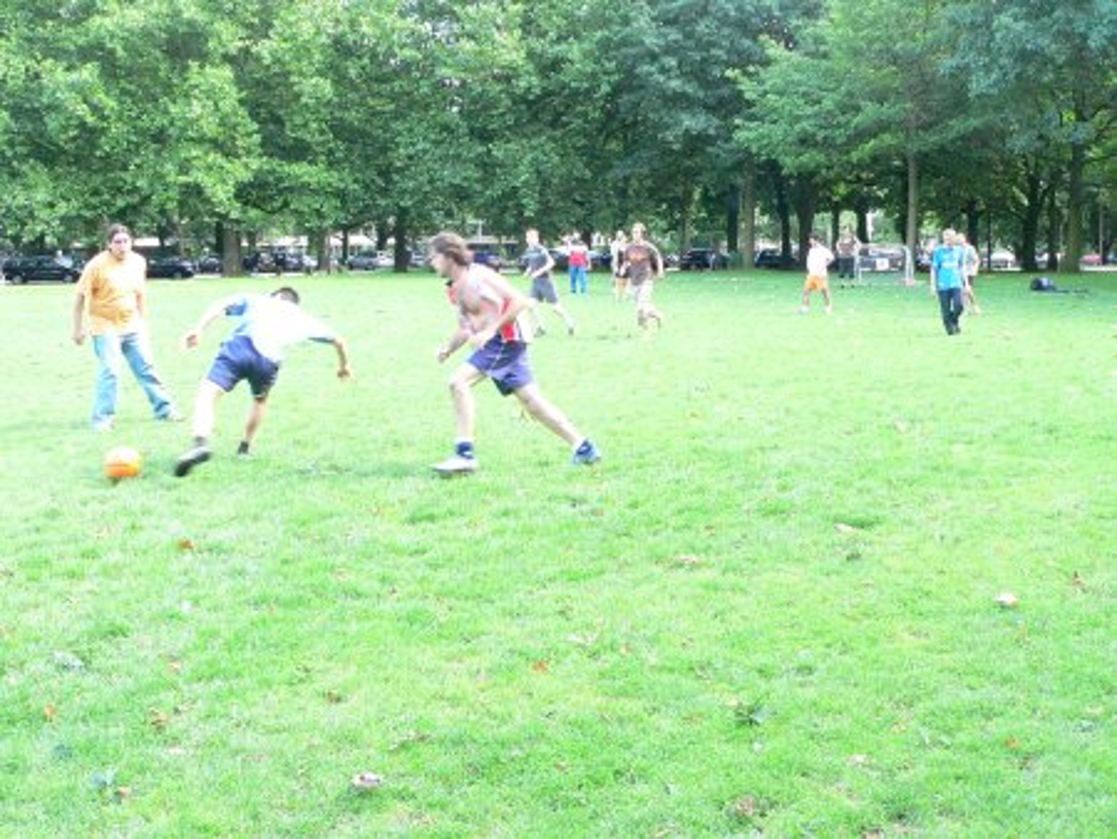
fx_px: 1162
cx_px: 558
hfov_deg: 51.3
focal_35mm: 36
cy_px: 420
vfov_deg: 39.7
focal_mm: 6
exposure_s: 1/100
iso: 400
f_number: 4
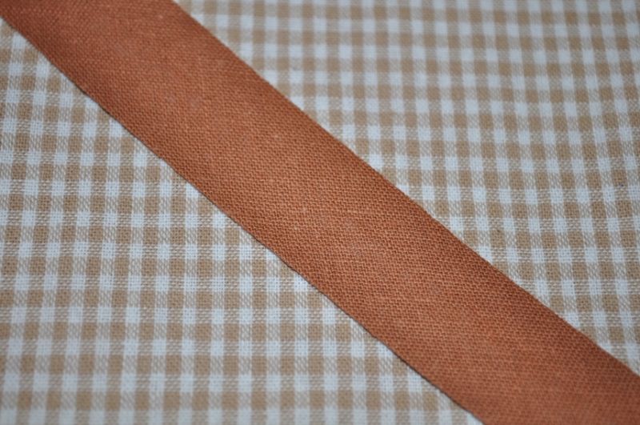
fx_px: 1172
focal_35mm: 66
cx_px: 320
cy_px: 212
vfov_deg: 20.6
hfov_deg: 30.6
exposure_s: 1/60
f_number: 5.3
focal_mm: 44
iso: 200
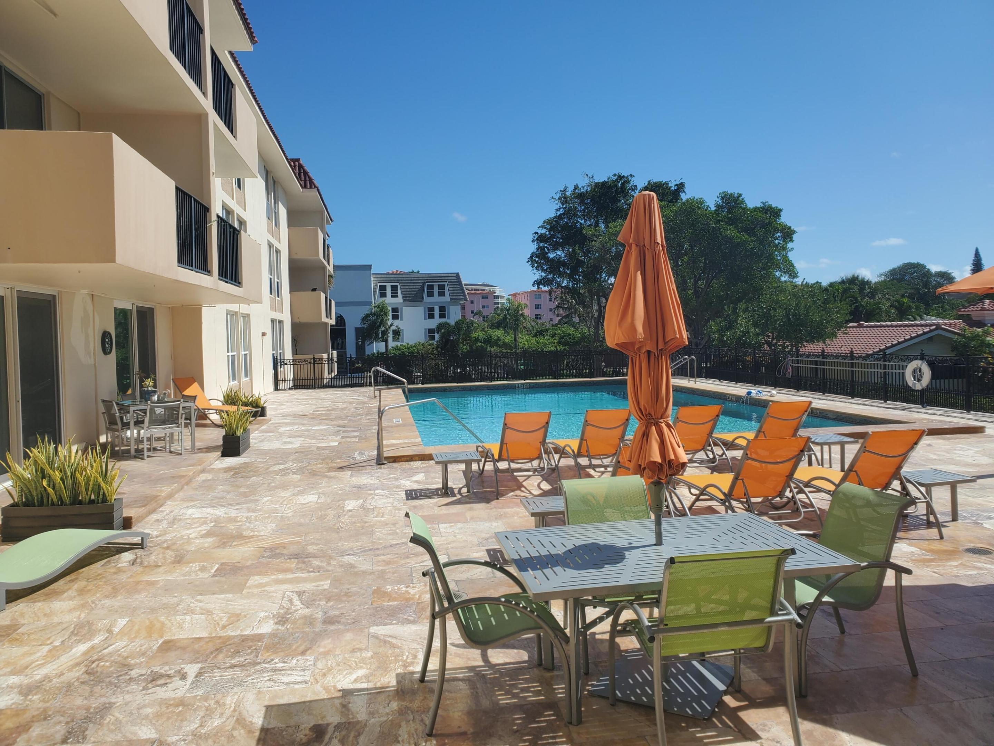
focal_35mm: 26
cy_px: 373
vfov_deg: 53.1
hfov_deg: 67.3
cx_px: 497
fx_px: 747
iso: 50
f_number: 2.4
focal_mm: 4.3
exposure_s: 1/907
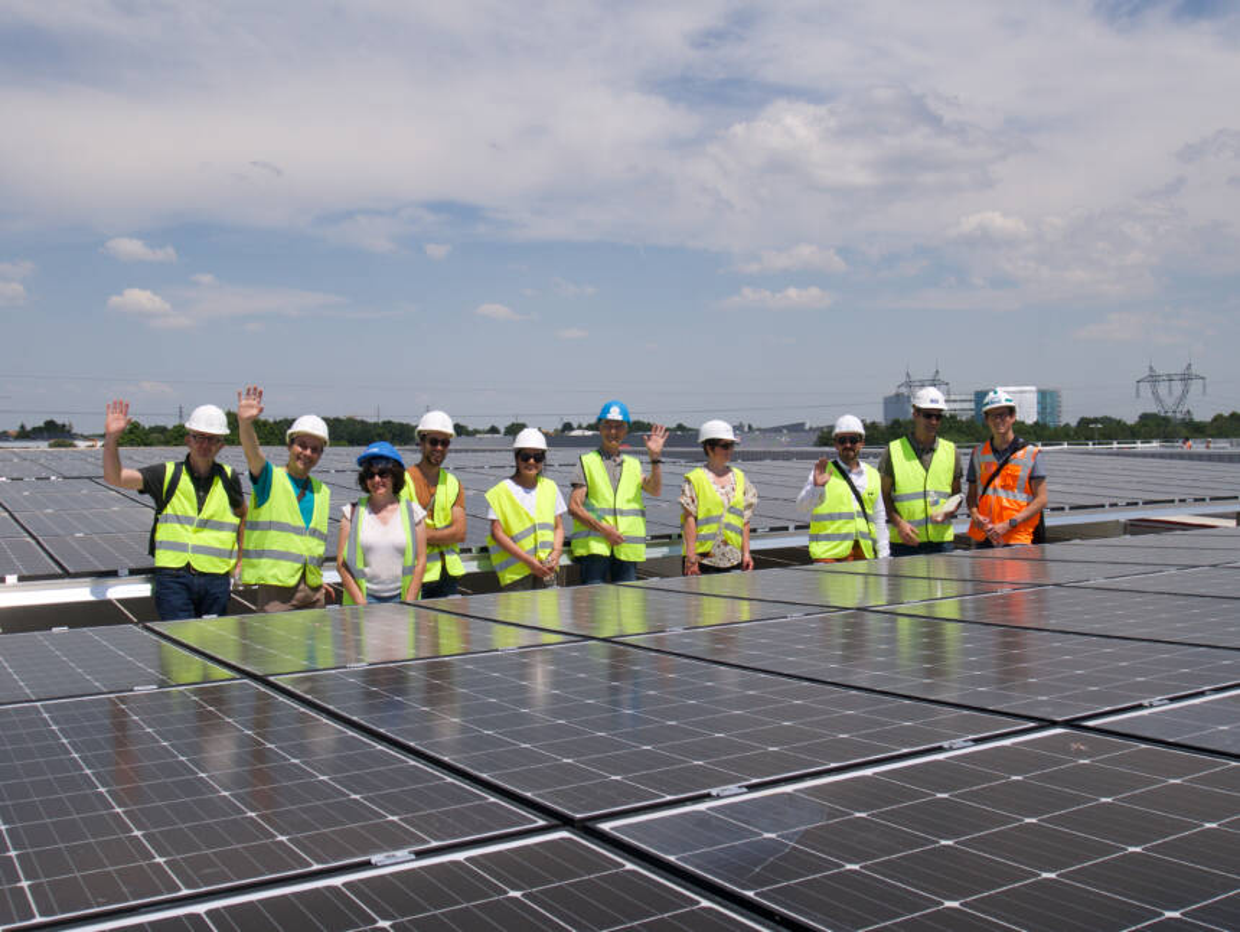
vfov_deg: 39.7
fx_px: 1290
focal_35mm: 36
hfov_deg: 51.3
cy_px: 466
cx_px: 620
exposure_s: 1/640
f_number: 10
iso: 200
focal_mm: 18
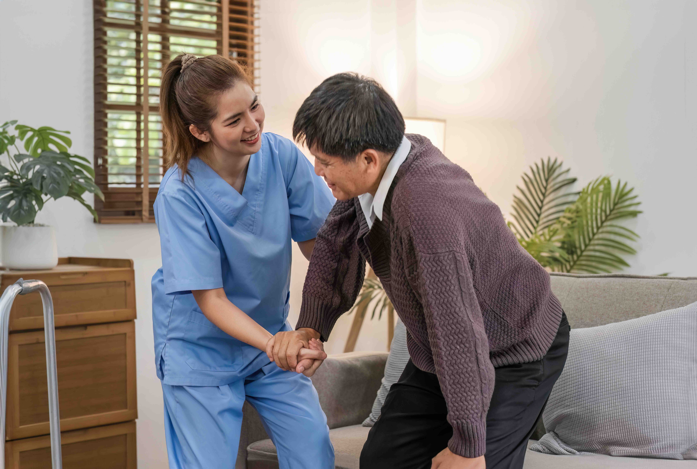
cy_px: 234
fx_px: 1456
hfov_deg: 26.9
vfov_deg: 18.3
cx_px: 348
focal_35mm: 75
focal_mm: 50
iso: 1250
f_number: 2.8
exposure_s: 1/160
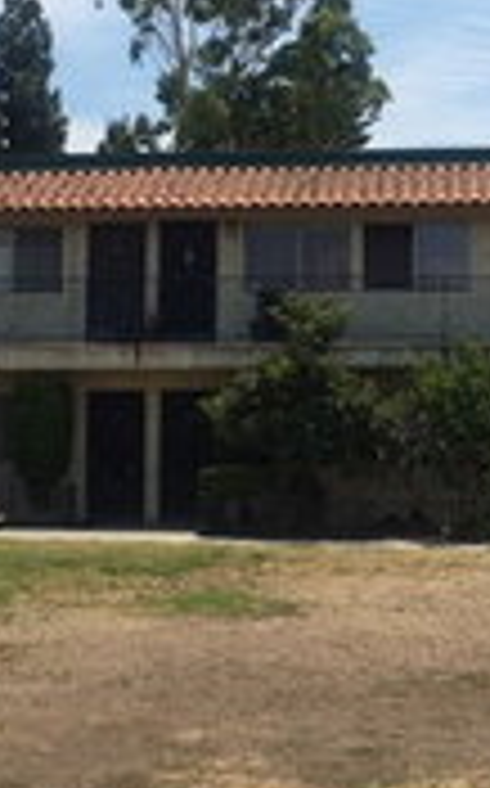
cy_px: 207
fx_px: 1606
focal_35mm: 75
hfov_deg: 17.3
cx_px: 285
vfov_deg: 27.2
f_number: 2.2
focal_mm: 4.15
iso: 32
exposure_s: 1/3425
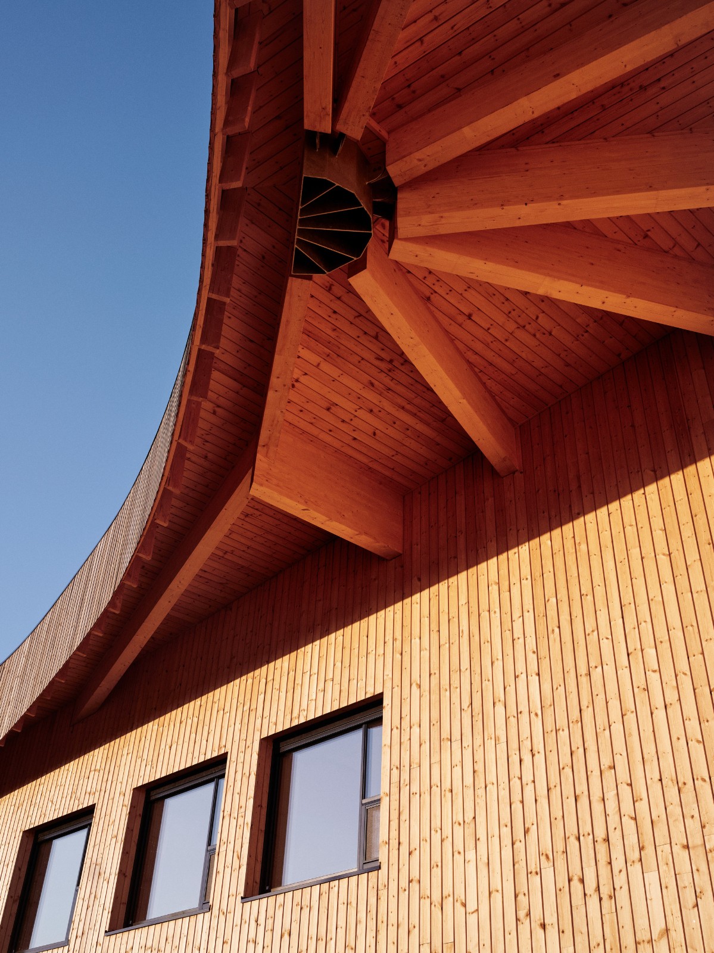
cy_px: 476
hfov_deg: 39.6
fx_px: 991
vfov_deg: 51.4
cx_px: 357
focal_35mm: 36
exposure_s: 1/200
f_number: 8
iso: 200
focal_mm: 45
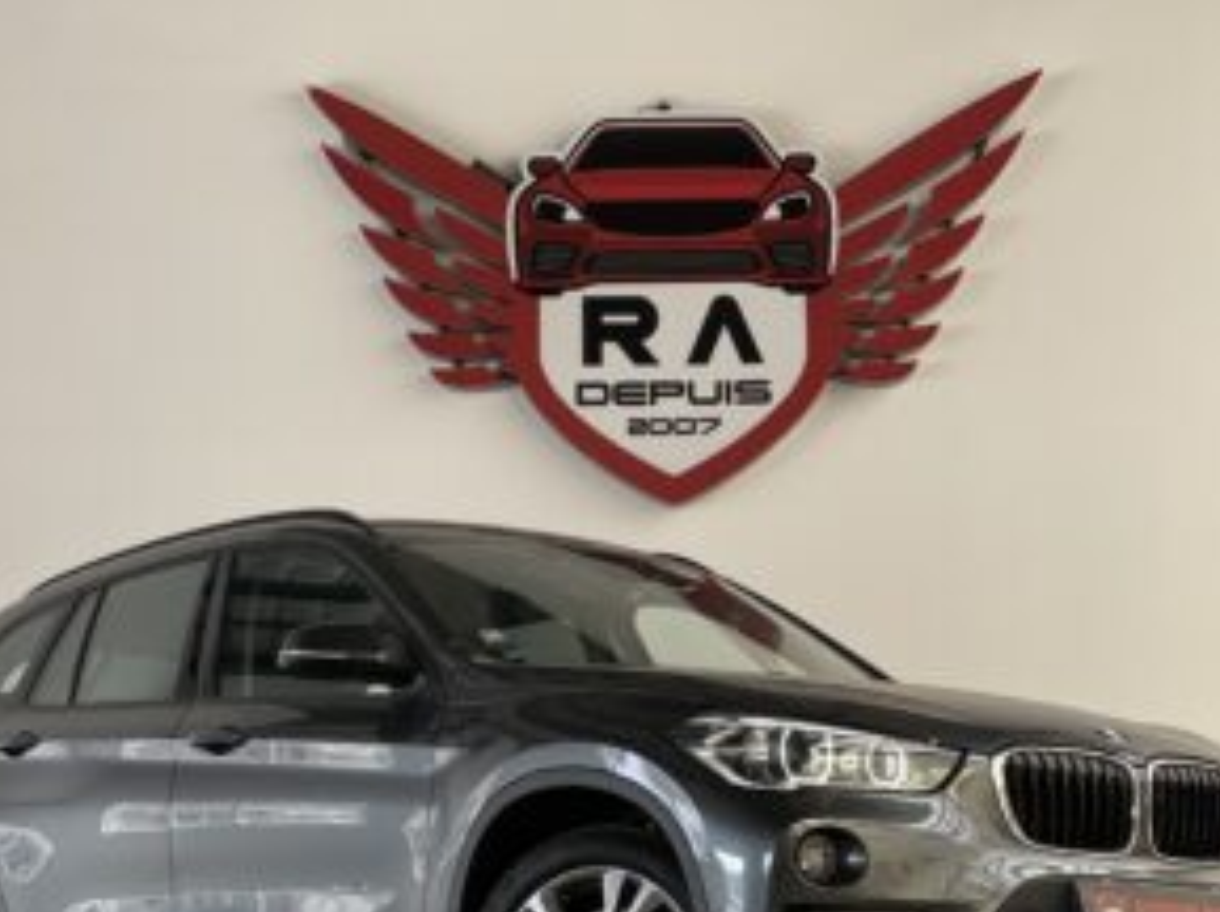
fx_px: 3520
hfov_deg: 19.7
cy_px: 513
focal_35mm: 100
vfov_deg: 14.8
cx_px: 551
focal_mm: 9
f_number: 2.8
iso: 250
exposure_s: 1/91
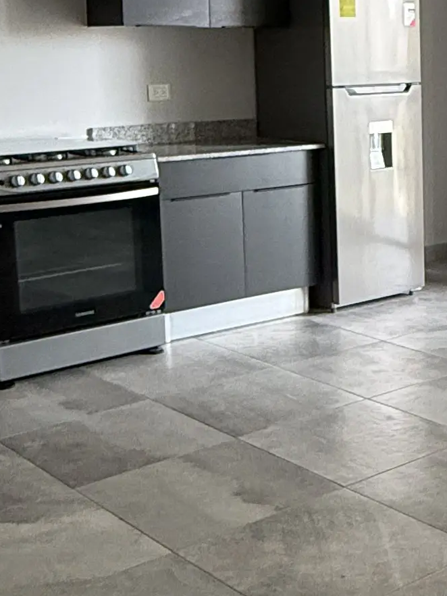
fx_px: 1101
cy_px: 226
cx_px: 453
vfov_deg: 30.1
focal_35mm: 64
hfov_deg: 22.0
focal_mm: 2.22
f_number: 2.2
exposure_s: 1/99
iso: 250
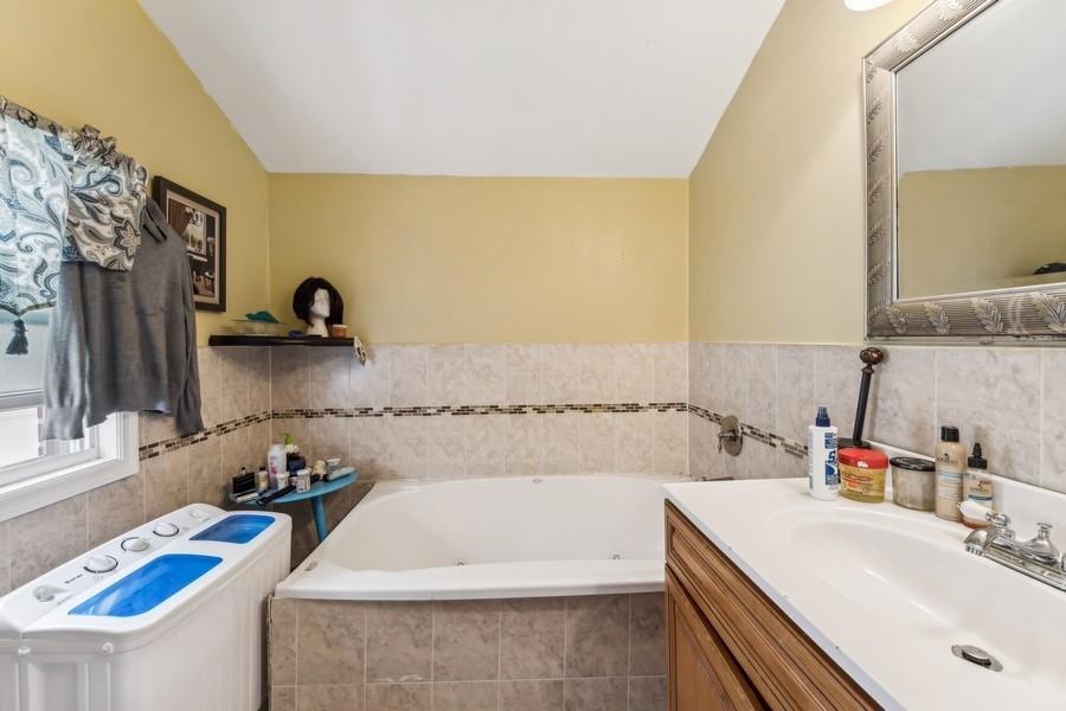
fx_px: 415
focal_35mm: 14
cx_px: 533
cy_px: 356
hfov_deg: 104.3
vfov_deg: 81.2
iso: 100
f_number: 11
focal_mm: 14
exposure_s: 1
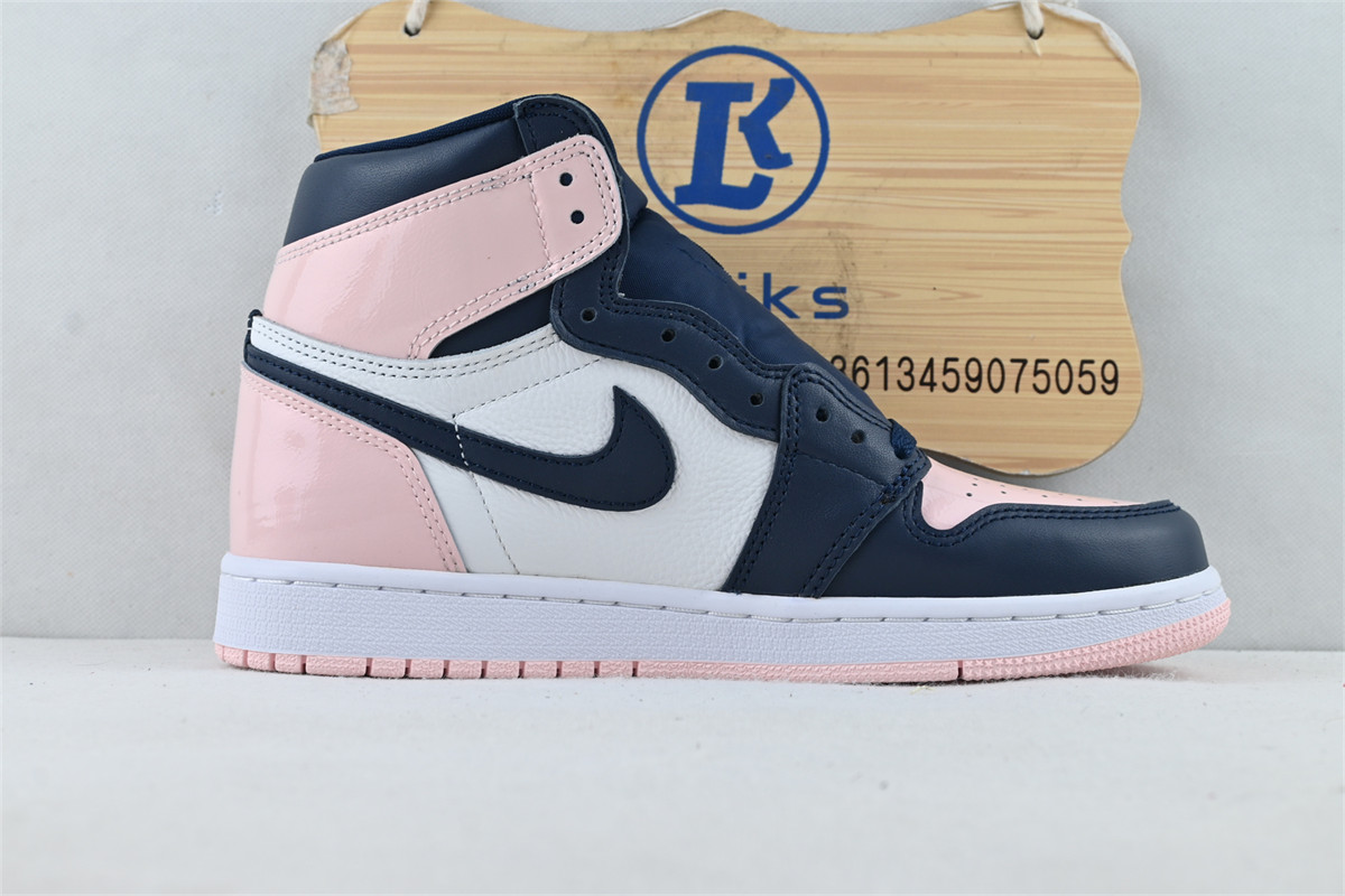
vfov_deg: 29.4
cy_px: 448
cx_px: 672
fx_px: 1709
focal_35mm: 46
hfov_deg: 43.0
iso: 100
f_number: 7.1
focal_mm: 30.5
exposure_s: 1/30
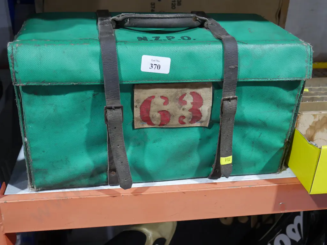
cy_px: 122
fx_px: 378
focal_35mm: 40
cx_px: 164
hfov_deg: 46.8
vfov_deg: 36.0
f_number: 4.4
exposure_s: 1/60
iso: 1250
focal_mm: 20
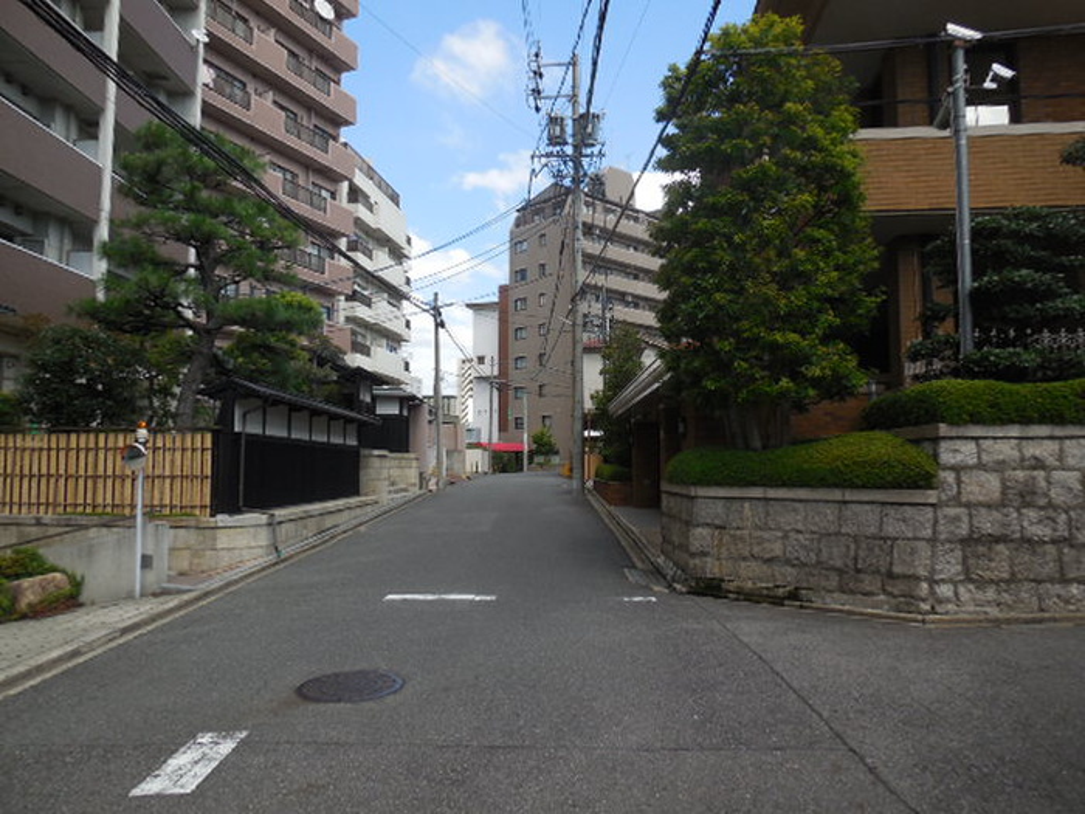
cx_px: 542
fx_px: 784
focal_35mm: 25
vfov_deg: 54.9
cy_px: 407
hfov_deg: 69.4
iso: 125
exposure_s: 1/1000
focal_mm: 4.5
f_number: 3.1
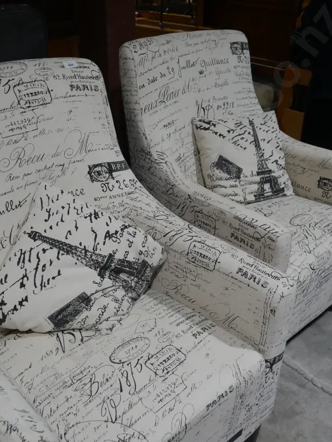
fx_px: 460
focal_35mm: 36
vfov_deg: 51.3
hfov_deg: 39.7
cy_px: 238
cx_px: 163
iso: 200
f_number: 3.5
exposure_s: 1/125
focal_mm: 14
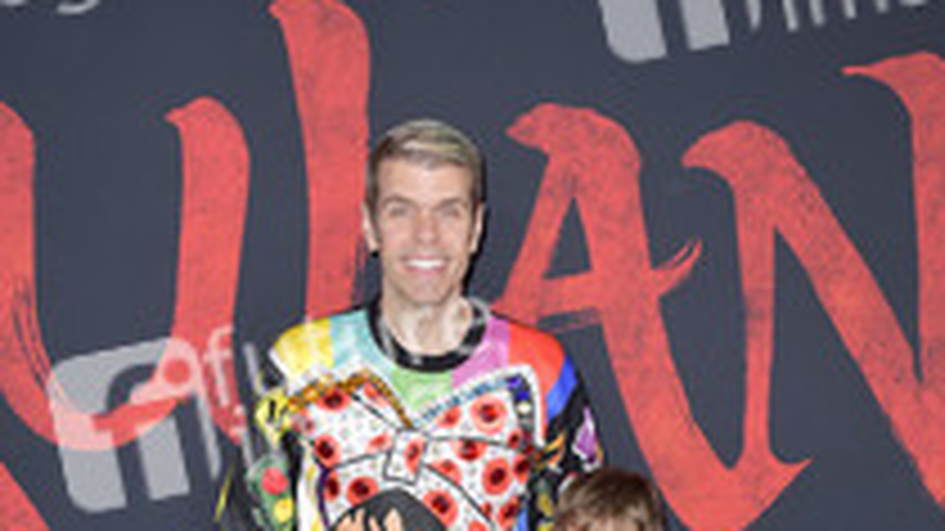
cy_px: 630
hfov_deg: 30.1
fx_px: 1754
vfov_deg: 16.5
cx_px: 412
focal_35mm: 70
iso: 640
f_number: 7.1
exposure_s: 1/250
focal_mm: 35
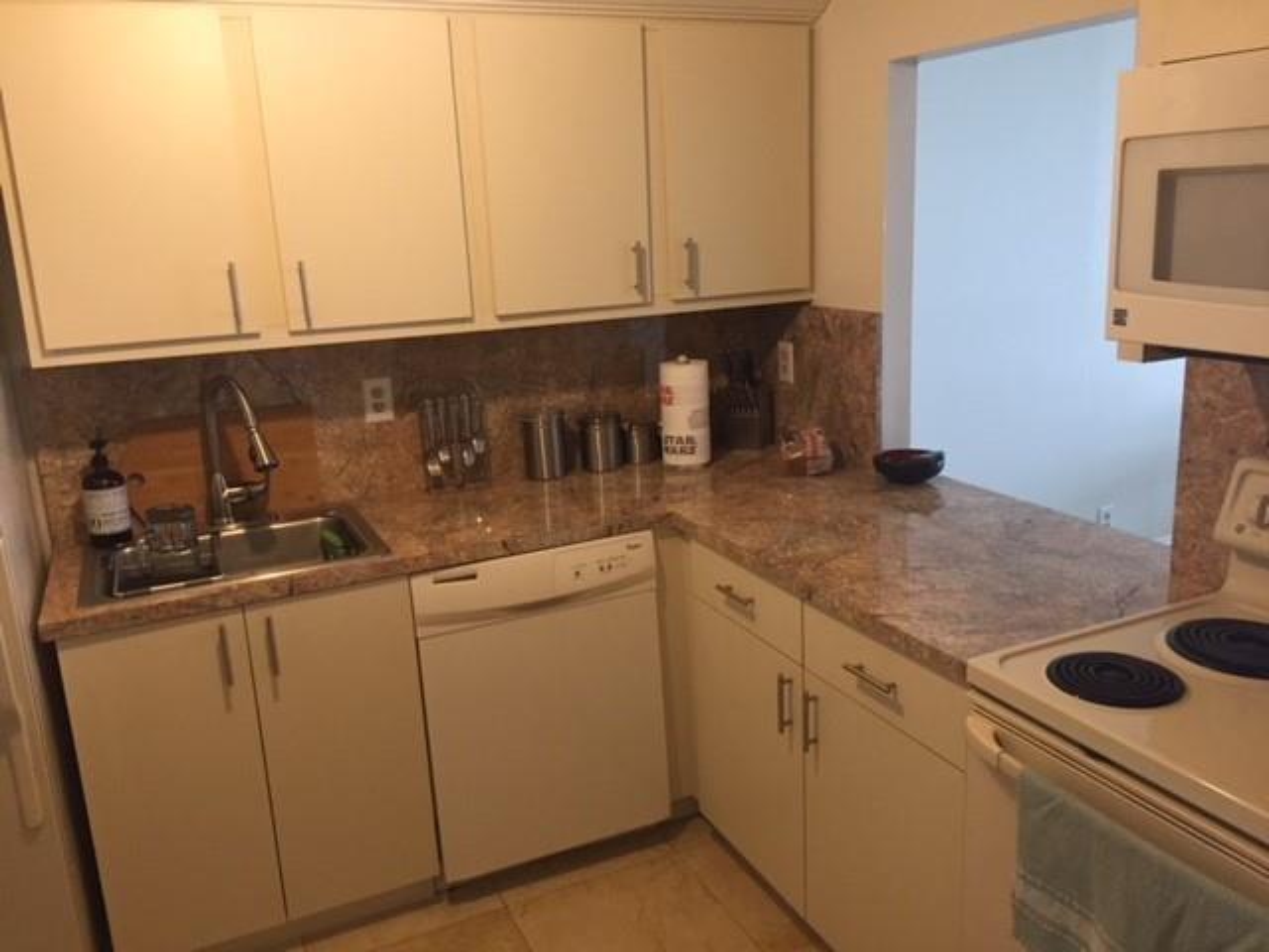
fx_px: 1063
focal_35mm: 29
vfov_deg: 48.2
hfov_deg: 61.7
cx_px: 634
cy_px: 476
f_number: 2.2
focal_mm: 4.15
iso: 160
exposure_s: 1/30
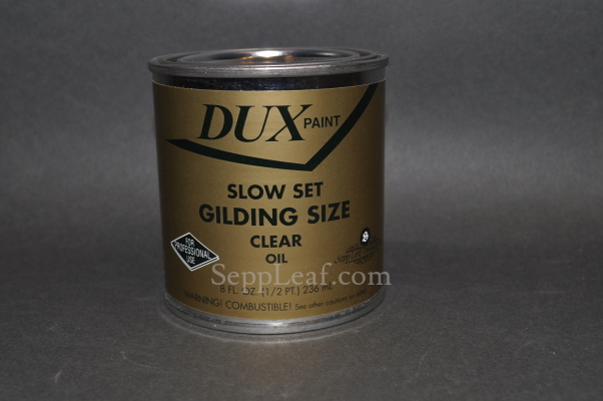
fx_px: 803
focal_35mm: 48
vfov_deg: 28.0
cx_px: 302
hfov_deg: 41.2
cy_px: 200
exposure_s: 1/125
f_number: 9
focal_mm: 32
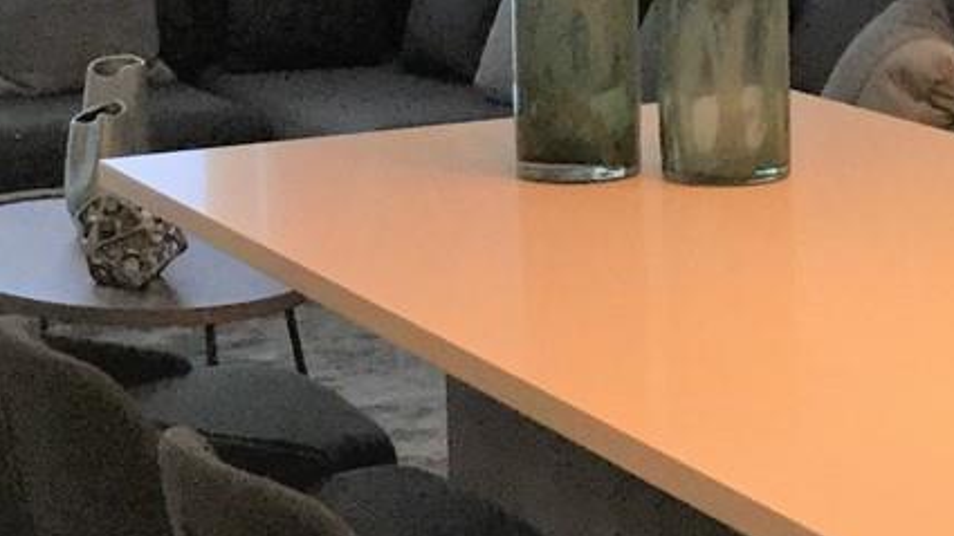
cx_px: 572
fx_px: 3212
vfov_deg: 9.3
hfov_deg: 16.9
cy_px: -218
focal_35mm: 127
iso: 40
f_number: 2.4
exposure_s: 1/30
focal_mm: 3.3
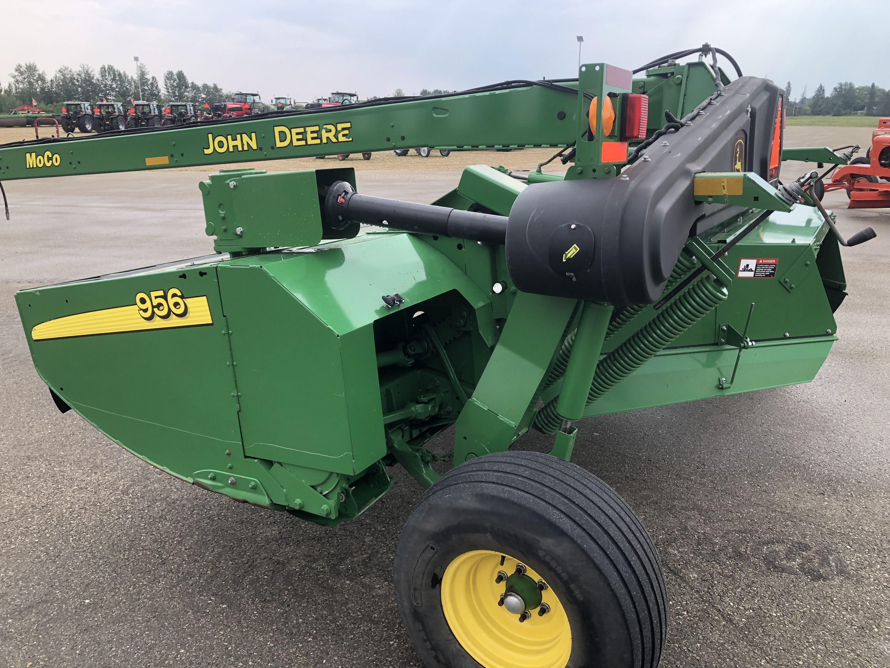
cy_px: 334
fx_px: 720
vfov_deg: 49.7
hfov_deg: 63.4
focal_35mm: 28
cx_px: 445
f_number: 1.8
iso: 20
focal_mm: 3.99
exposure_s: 1/410
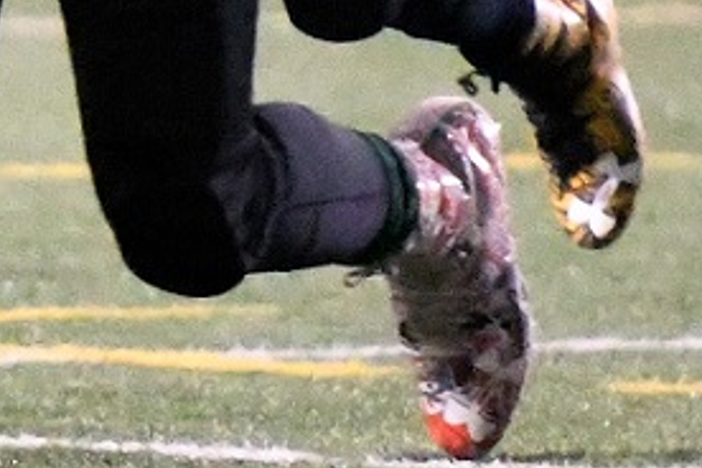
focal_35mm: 1239
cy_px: -242
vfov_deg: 1.1
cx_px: -818
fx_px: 24163
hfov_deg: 1.7
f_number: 2.8
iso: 22800
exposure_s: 1/1000
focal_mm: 185
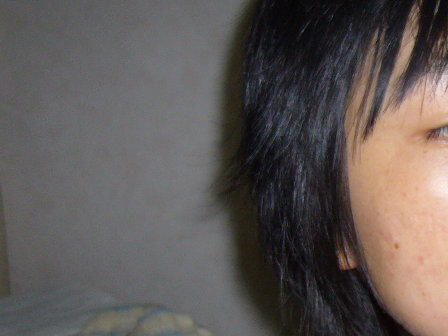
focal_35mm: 85
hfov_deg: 21.6
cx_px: 520
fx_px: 1100
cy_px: 191
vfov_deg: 17.4
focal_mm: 5.8
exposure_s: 1/60
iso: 100
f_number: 2.8
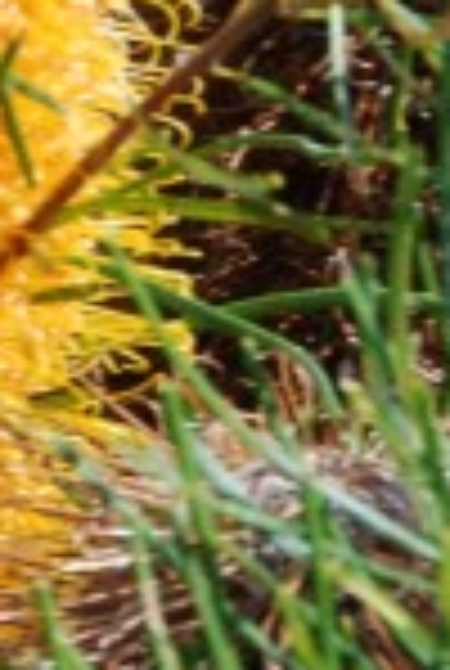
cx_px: -148
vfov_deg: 1.6
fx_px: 24466
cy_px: 85
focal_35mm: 1311
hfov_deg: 1.1
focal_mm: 170
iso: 400
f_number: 11
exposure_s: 1/80
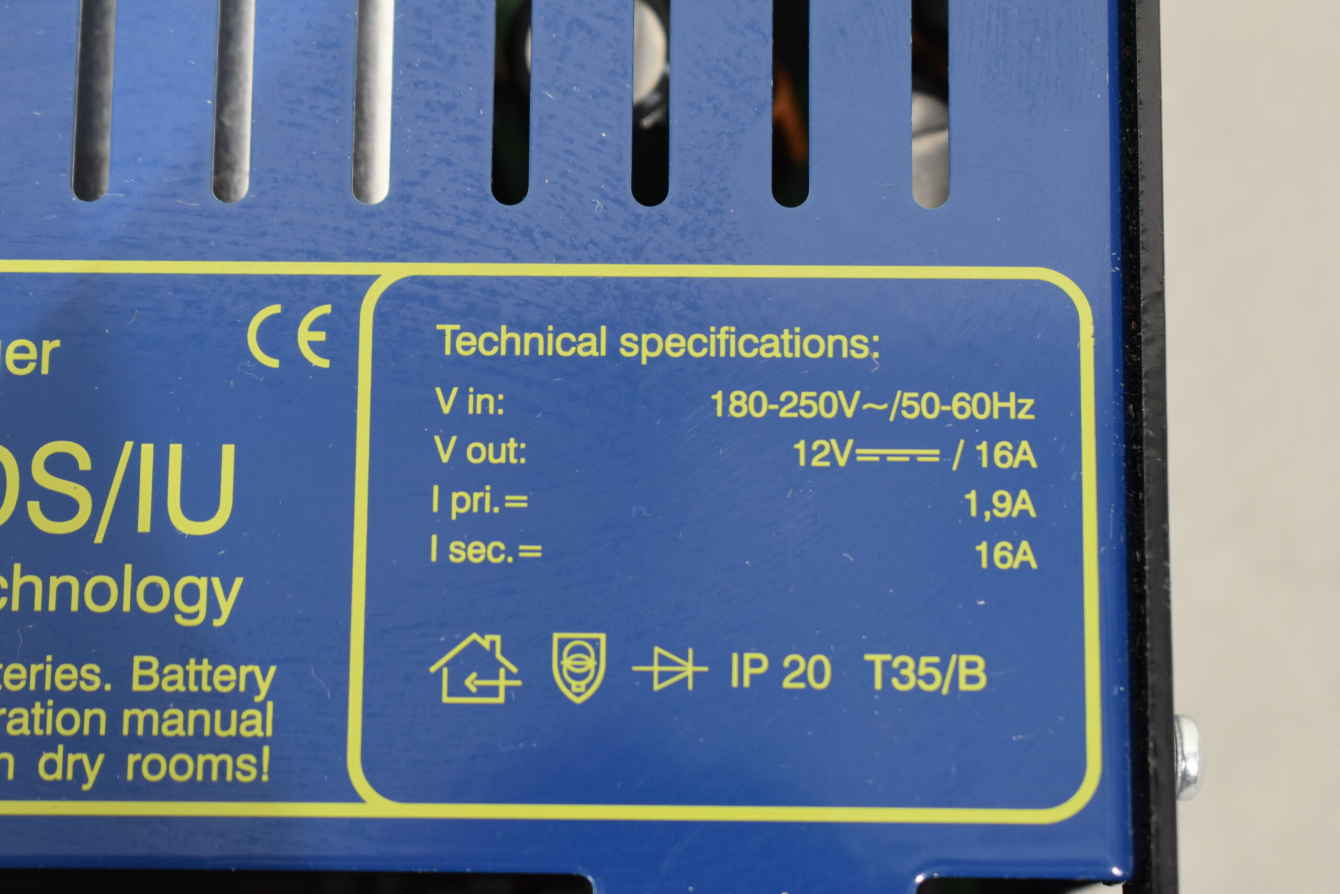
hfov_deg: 24.6
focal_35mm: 82
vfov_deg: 16.6
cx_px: 670
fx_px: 3071
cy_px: 447
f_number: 5.6
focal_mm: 55
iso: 1250
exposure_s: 1/60
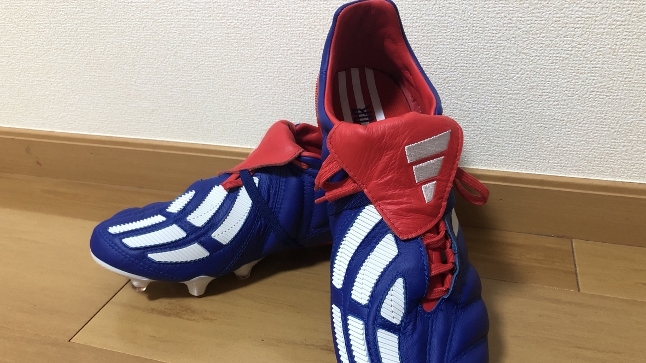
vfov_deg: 37.5
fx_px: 531
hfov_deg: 62.6
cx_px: 323
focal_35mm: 31
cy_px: 227
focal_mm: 3.99
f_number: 1.8
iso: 100
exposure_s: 1/16
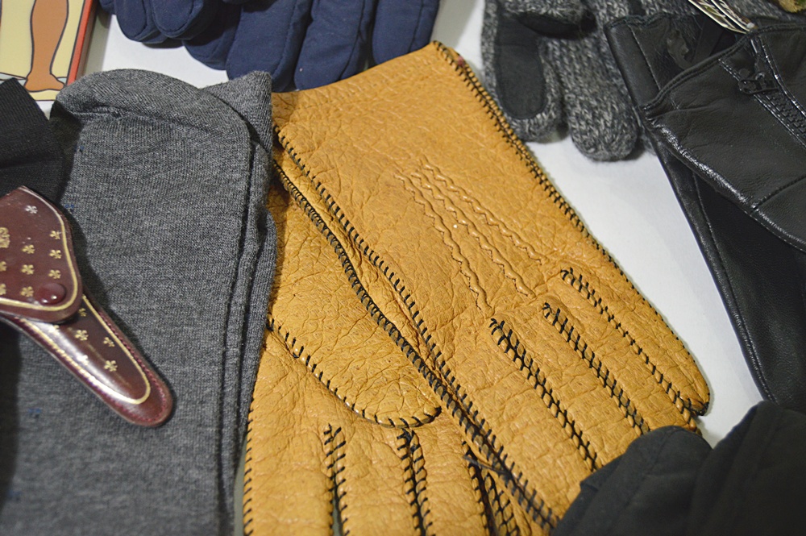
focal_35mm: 34
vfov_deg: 38.3
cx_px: 403
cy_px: 268
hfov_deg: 55.1
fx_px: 772
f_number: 3.8
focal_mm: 23
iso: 1100
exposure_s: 1/60
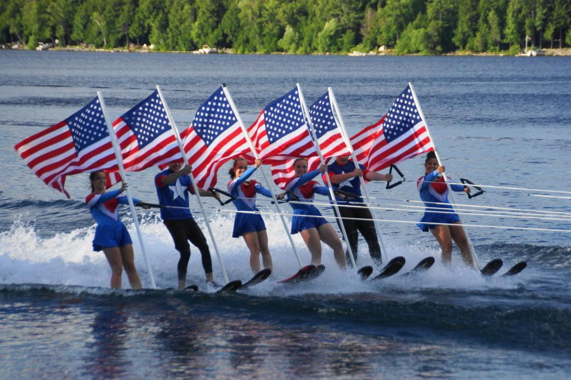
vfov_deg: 6.8
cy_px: 190
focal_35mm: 202
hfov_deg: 10.2
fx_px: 3211
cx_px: 286
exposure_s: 1/250
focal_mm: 135
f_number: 5.6
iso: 250
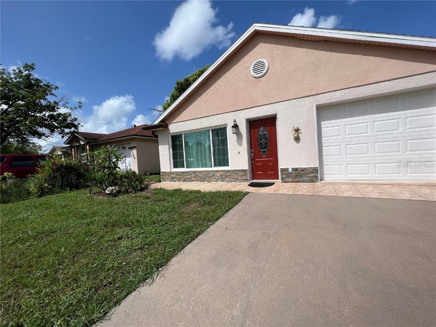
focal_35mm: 13
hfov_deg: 106.2
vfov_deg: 89.9
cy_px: 164
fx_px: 164
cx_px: 218
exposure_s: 1/3311
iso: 32
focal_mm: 1.57
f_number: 1.8
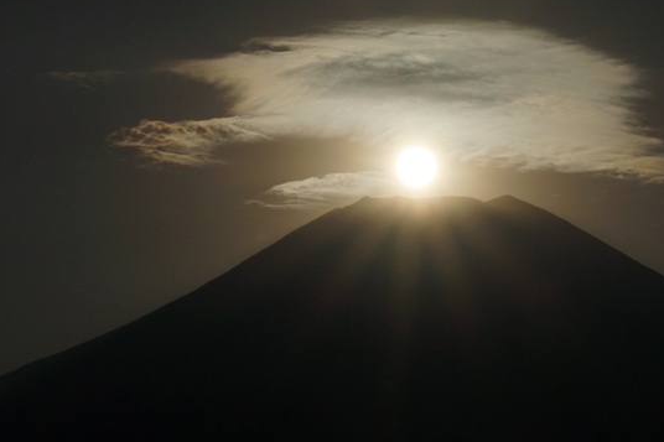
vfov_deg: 7.7
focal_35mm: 179
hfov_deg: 11.5
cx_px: 432
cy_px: 118
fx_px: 3300
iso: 200
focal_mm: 80
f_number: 36
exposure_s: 1/4000
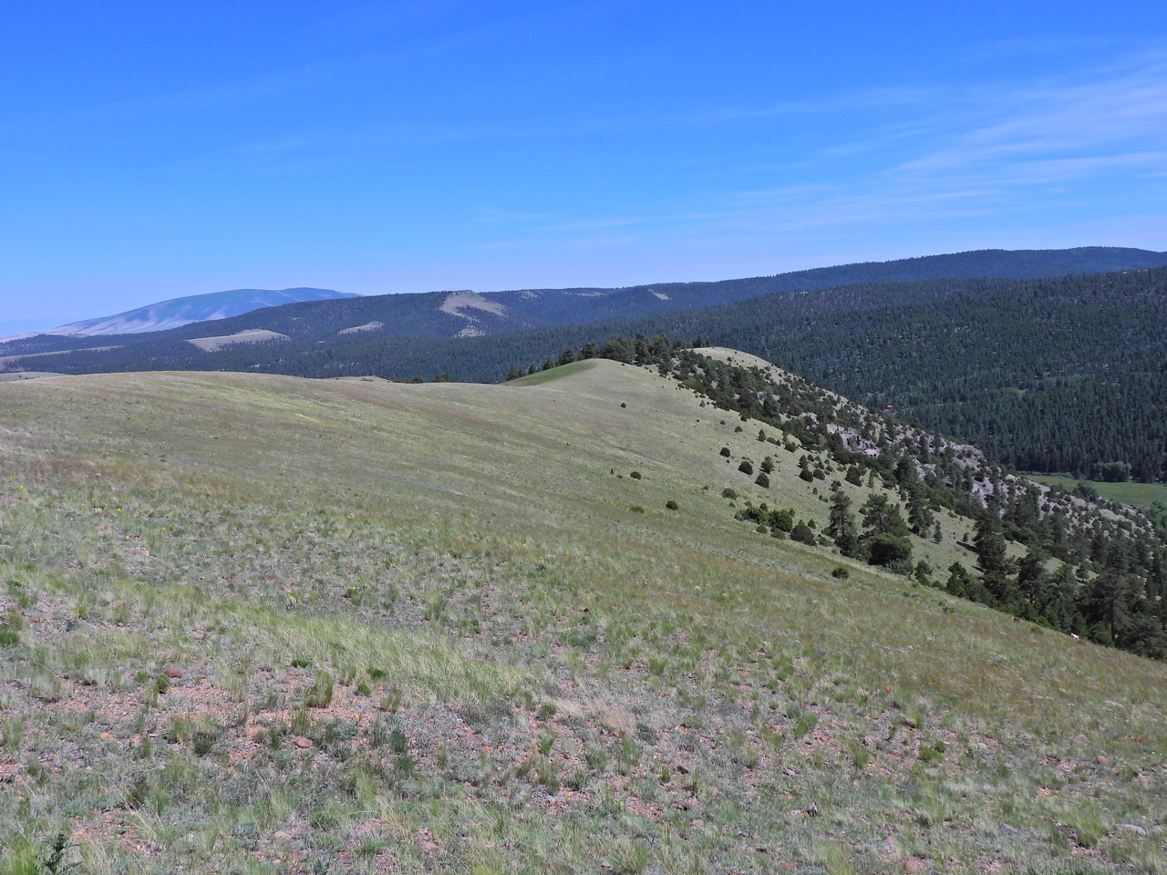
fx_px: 1180
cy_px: 438
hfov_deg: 52.6
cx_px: 584
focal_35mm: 35
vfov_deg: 40.7
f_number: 4
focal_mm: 6.2
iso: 100
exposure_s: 1/2000
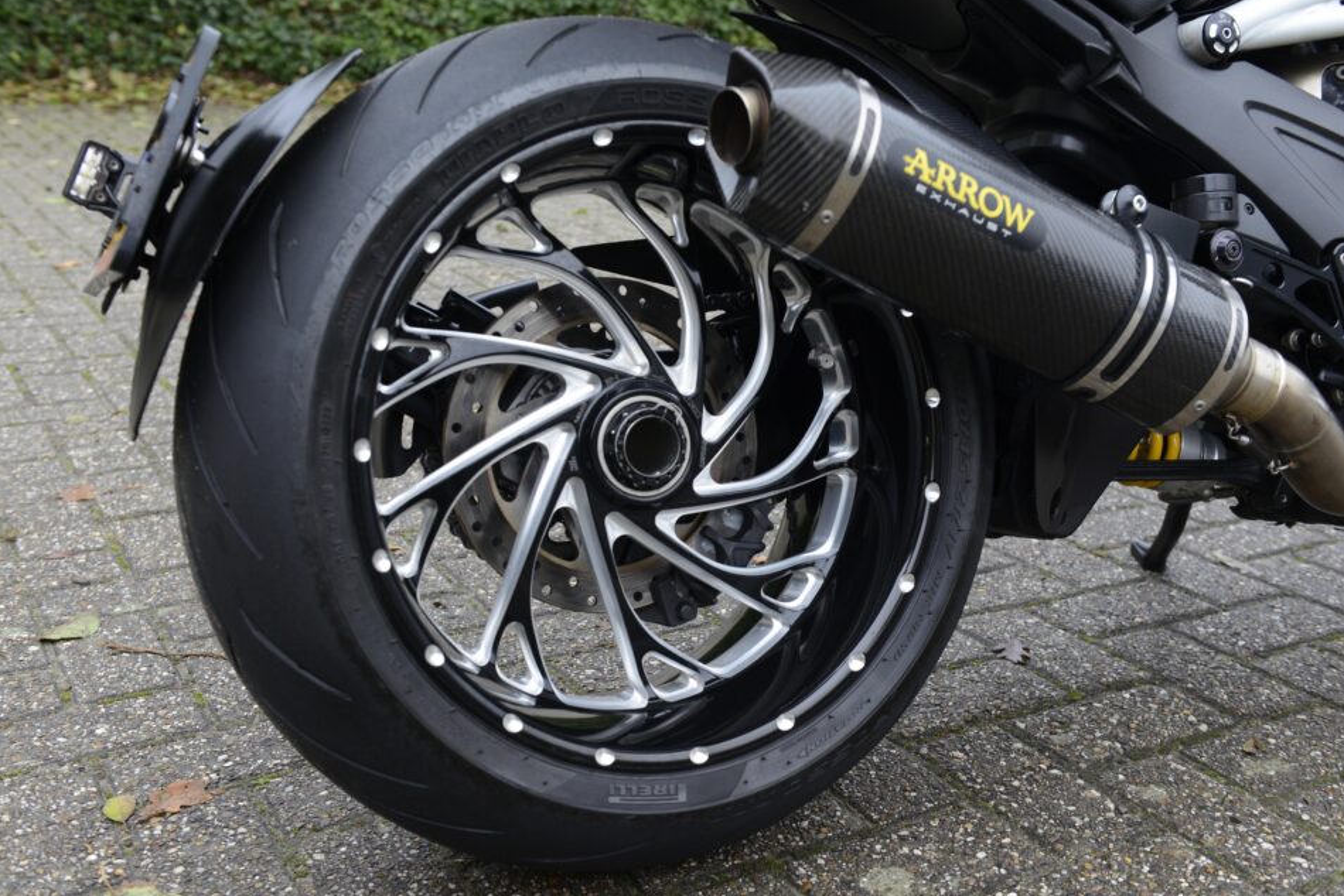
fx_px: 1494
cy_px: 440
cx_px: 683
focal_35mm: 40
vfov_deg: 33.4
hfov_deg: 48.4
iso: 800
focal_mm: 38
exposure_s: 1/60
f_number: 4.5
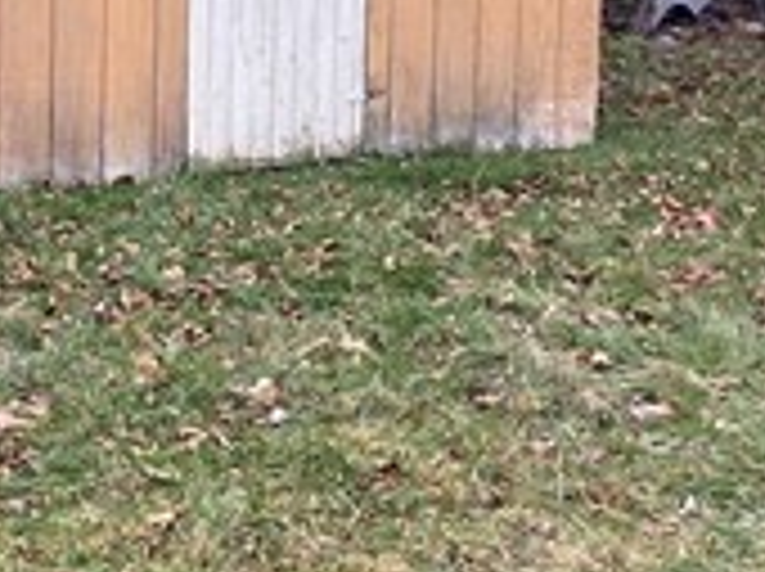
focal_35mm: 157
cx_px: 140
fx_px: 3465
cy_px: 176
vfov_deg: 9.4
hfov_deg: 12.5
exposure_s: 1/121
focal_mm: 4.25
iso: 100
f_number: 1.8
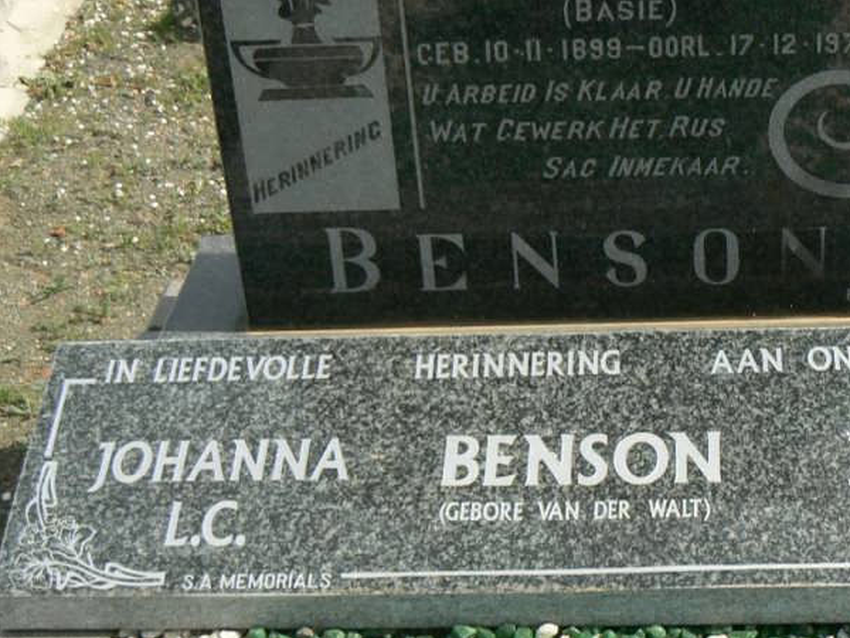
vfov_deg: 20.4
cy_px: 364
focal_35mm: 72
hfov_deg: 26.8
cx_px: 598
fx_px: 1768
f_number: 5.6
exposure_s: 1/400
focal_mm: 6
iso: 80
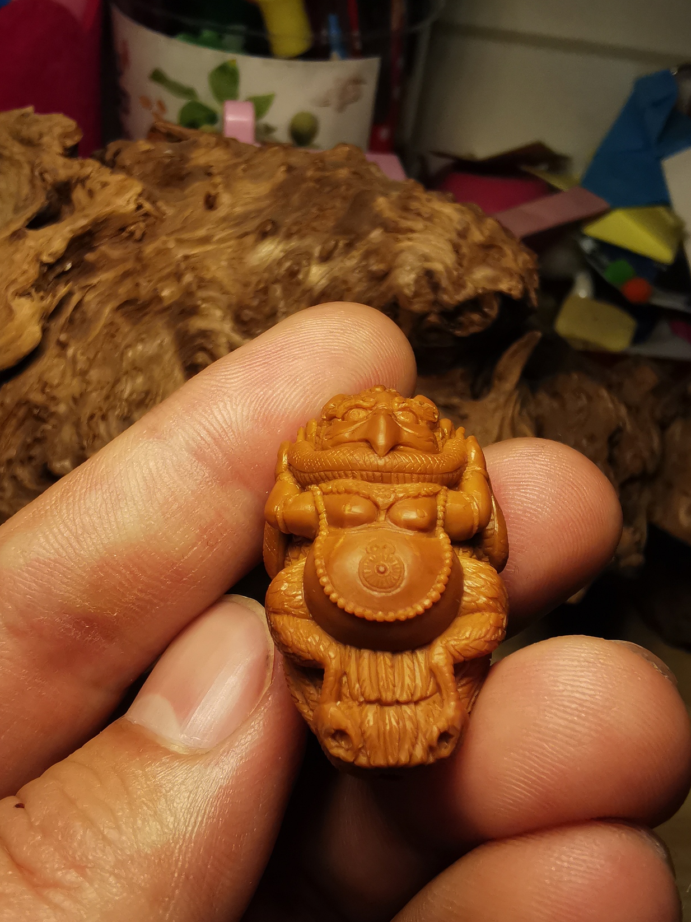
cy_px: 470
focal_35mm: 28
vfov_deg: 63.4
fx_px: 745
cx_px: 343
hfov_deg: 49.7
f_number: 2.2
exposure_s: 1/100
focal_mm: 2.26
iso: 80
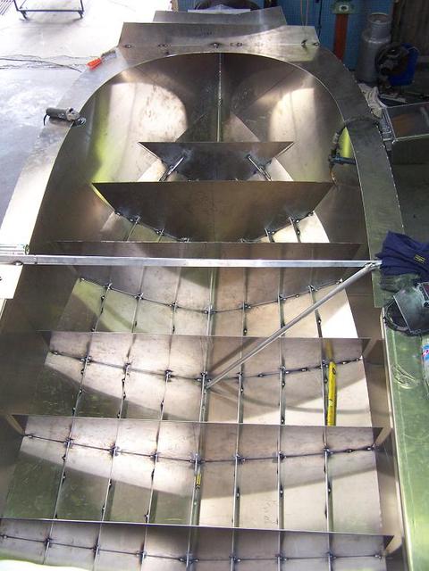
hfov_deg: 37.7
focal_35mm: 38
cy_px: 286
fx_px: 628
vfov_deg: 49.0
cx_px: 214
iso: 140
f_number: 2.8
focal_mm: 6.3
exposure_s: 1/60
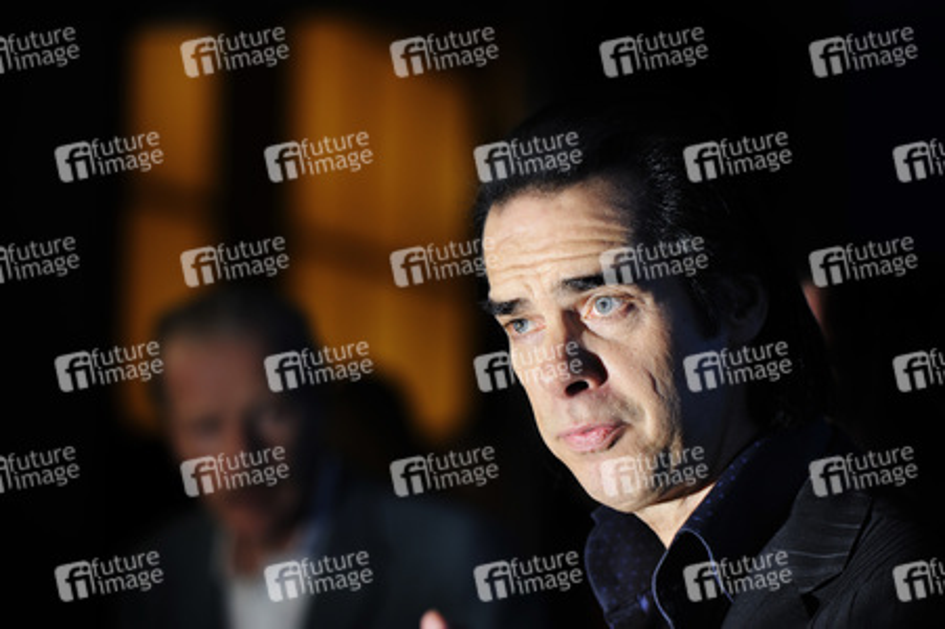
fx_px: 5246
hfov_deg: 10.3
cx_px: 472
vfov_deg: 6.9
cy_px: 314
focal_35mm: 200
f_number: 5
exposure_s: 1/200
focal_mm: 200
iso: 400
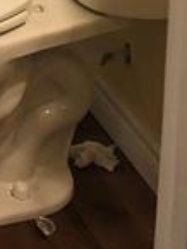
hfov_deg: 9.0
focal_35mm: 148
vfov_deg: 10.8
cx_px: -262
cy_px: -390
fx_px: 1064
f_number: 1.8
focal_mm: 3.99
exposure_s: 1/24
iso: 40
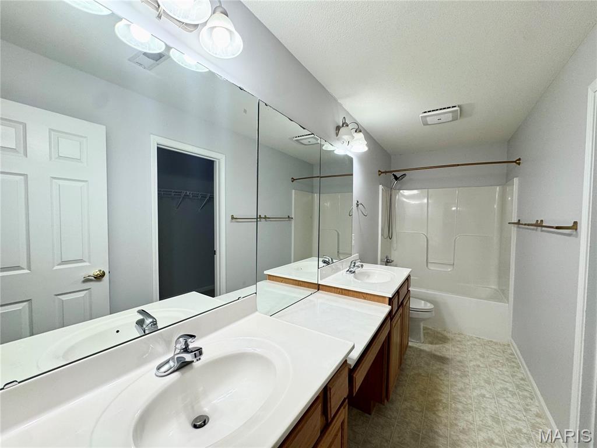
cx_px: 298
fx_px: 241
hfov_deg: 102.1
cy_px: 224
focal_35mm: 14
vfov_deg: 85.7
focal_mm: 2.22
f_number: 2.2
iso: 125
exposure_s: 1/120
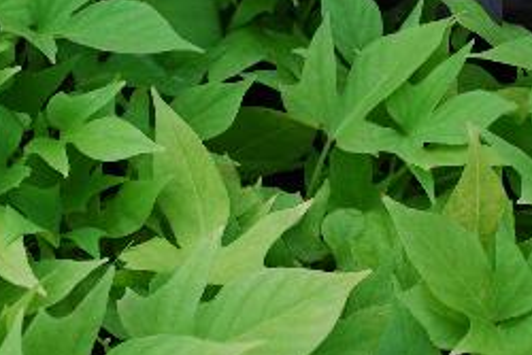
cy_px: 210
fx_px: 1065
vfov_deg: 18.9
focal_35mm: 72
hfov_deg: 27.9
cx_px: 192
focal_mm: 30
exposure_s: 1/60
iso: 200
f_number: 6.3
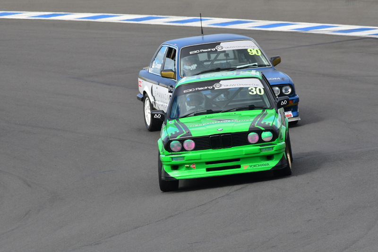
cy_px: 126
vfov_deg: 2.4
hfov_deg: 3.6
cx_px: 189
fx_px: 5987
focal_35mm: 570
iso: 640
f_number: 10
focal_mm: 380
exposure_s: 1/640
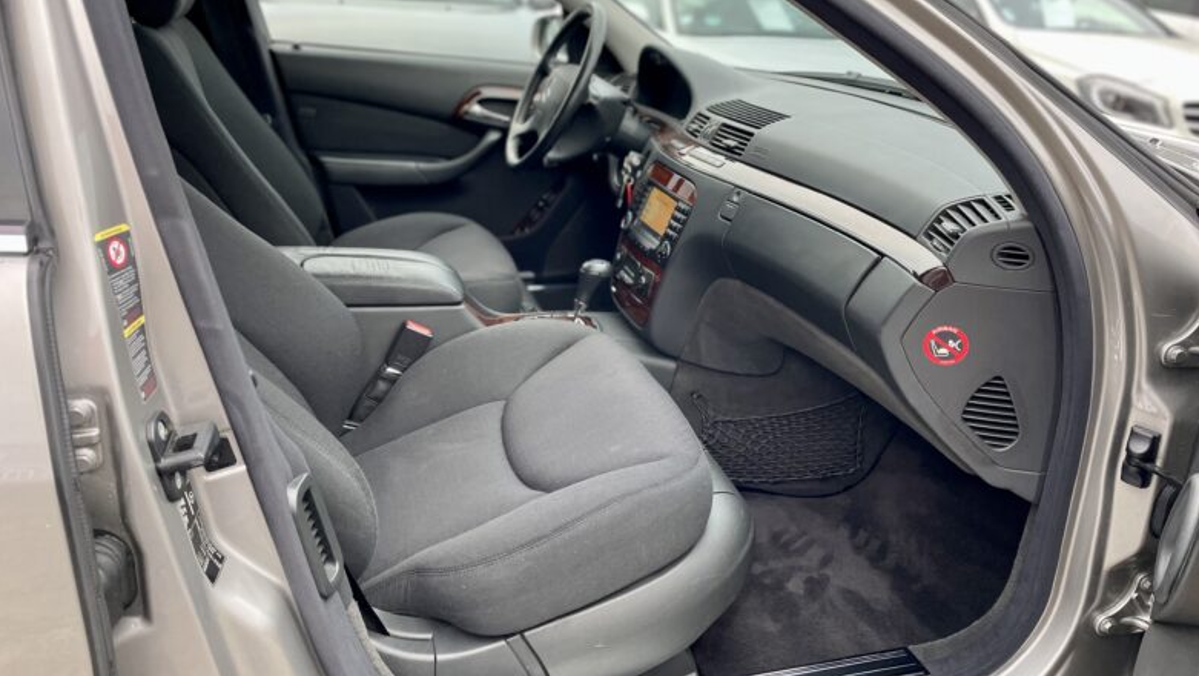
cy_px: 289
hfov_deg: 66.0
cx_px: 611
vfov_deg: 40.1
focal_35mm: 29
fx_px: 922
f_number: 1.6
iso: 125
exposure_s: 1/95
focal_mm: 4.2
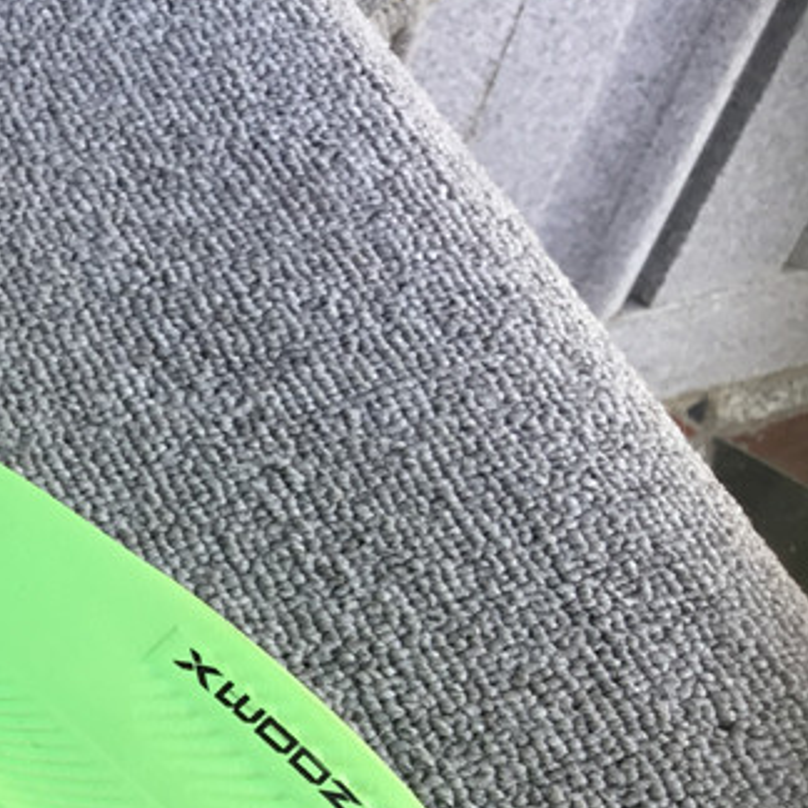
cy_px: 744
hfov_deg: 20.5
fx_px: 2007
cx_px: -284
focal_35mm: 76
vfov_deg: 22.2
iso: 25
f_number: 2.4
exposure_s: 1/100
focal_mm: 3.3
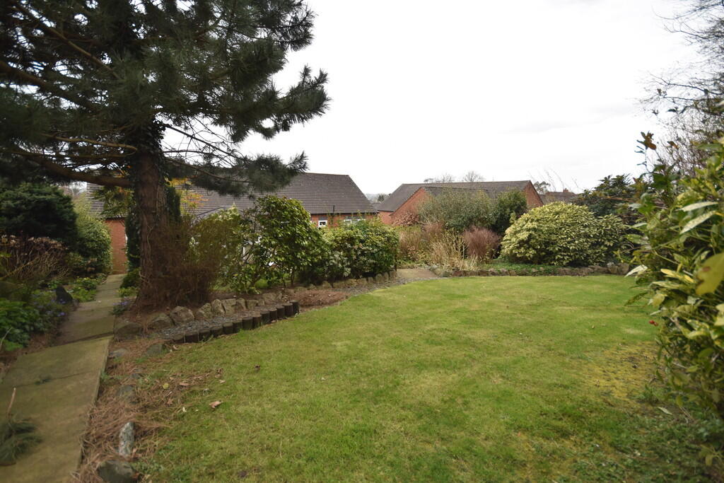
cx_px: 362
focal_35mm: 15
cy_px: 242
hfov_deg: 100.4
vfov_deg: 77.3
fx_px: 302
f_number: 5
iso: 125
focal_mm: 10
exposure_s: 1/200
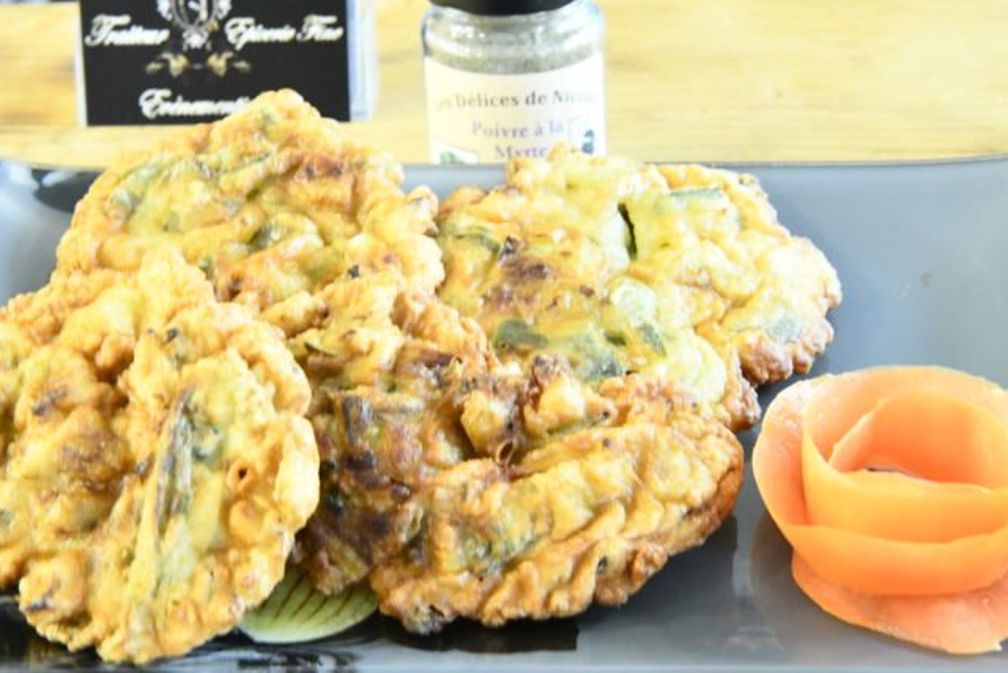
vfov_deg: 18.9
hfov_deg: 28.1
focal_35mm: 72
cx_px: 485
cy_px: 285
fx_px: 2016
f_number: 20
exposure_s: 1/8
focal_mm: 60
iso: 10000
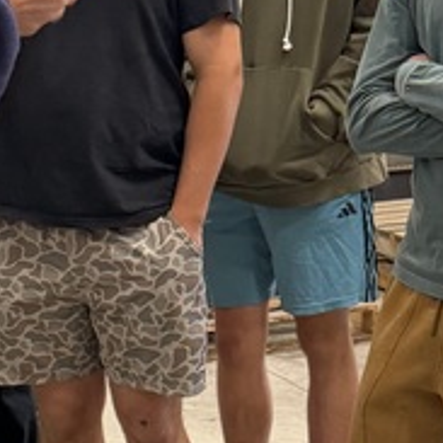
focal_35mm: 119
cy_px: 201
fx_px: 1723
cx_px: 140
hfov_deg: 14.6
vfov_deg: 14.6
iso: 400
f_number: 1.78
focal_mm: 6.76
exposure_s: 1/60
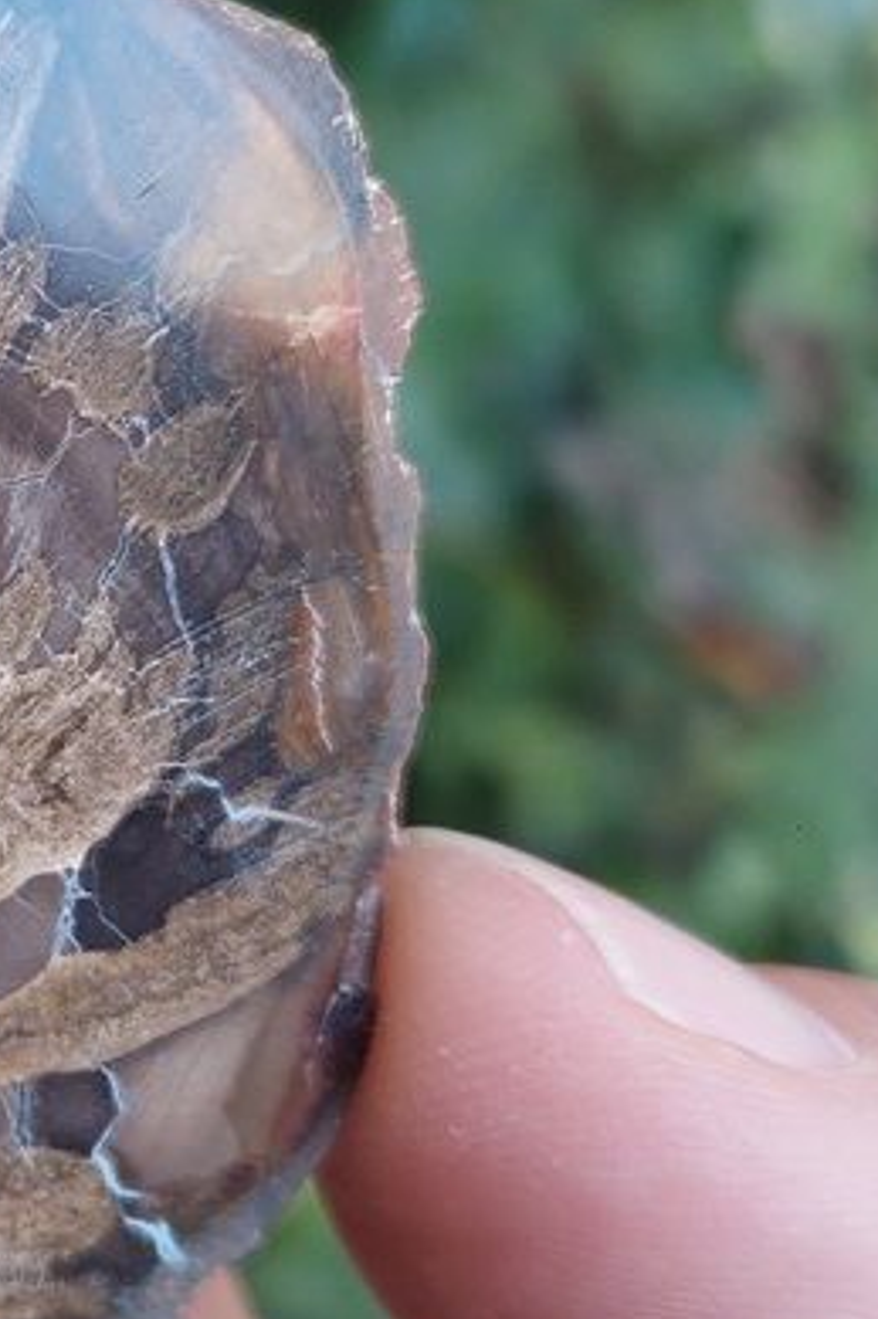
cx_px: -471
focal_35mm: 77
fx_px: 2819
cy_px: 576
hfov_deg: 16.1
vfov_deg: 26.3
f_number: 1.8
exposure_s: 1/100
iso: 80
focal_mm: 5.23
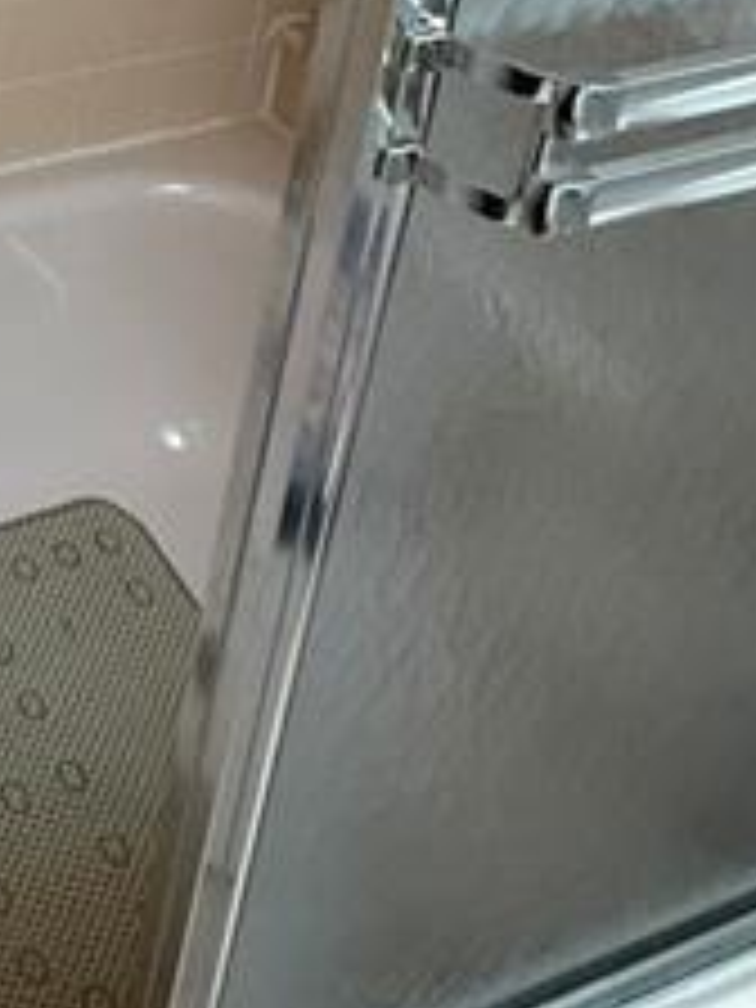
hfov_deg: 22.2
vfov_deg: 28.0
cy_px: -468
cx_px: -504
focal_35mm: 48
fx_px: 1398
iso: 400
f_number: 2.2
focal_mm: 2.22
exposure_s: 1/60
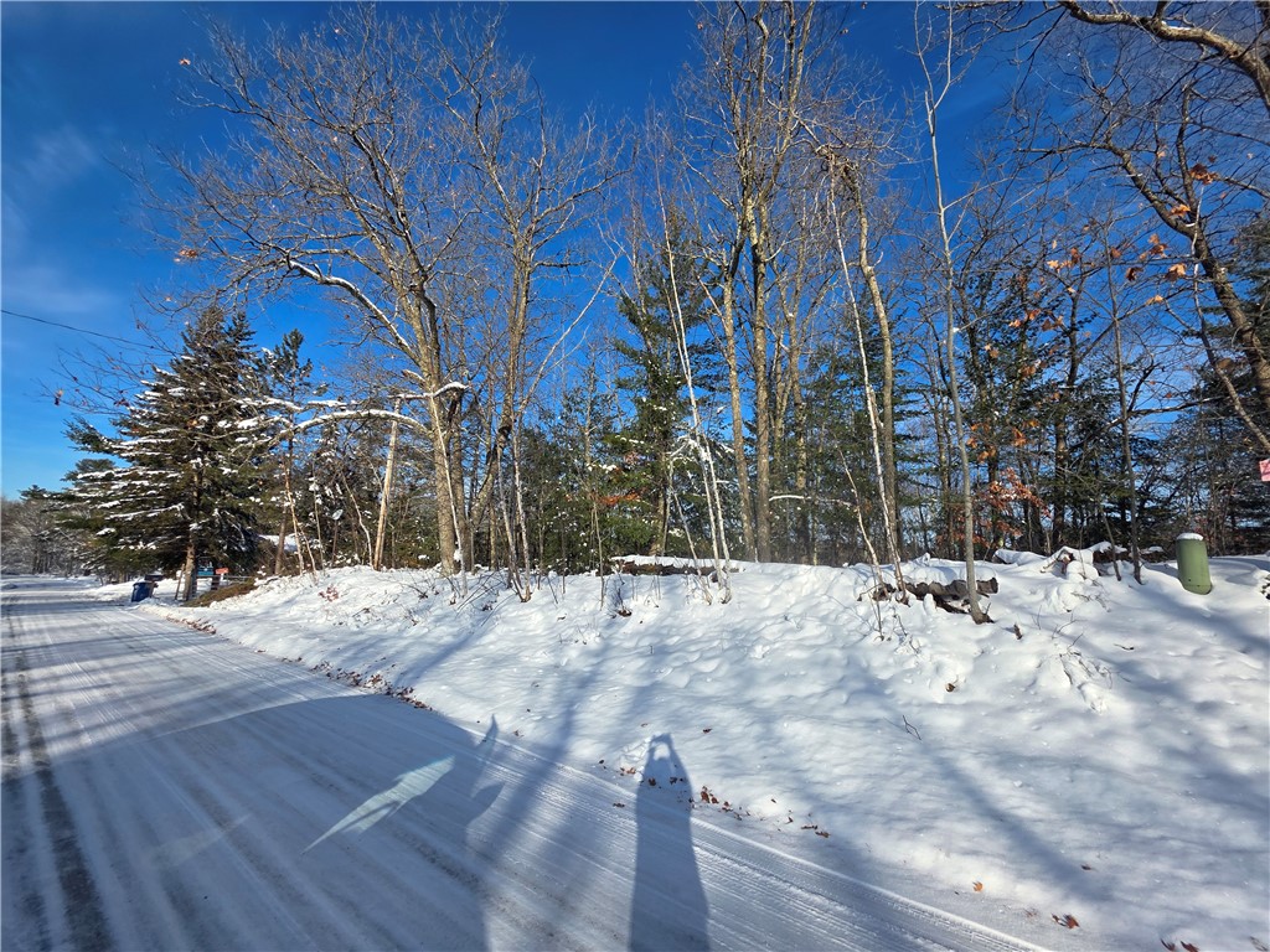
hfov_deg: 106.2
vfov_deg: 89.9
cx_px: 635
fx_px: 477
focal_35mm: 13
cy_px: 476
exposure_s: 1/1809
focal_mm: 2.2
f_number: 1.9
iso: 40
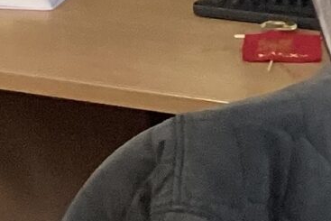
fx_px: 2069
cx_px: 823
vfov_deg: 6.1
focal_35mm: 225
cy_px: 271
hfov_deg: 8.3
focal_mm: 3.3
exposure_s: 1/60
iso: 200
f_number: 2.4
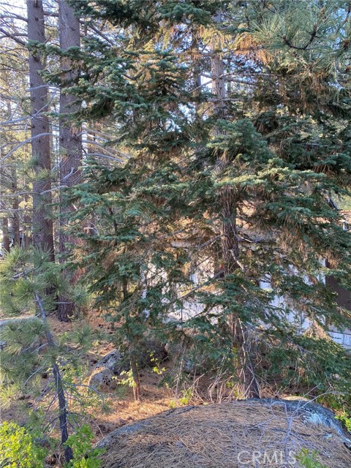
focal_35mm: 26
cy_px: 234
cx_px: 176
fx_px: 352
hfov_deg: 53.1
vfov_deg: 67.3
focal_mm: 4.25
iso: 125
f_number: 1.8
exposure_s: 1/121
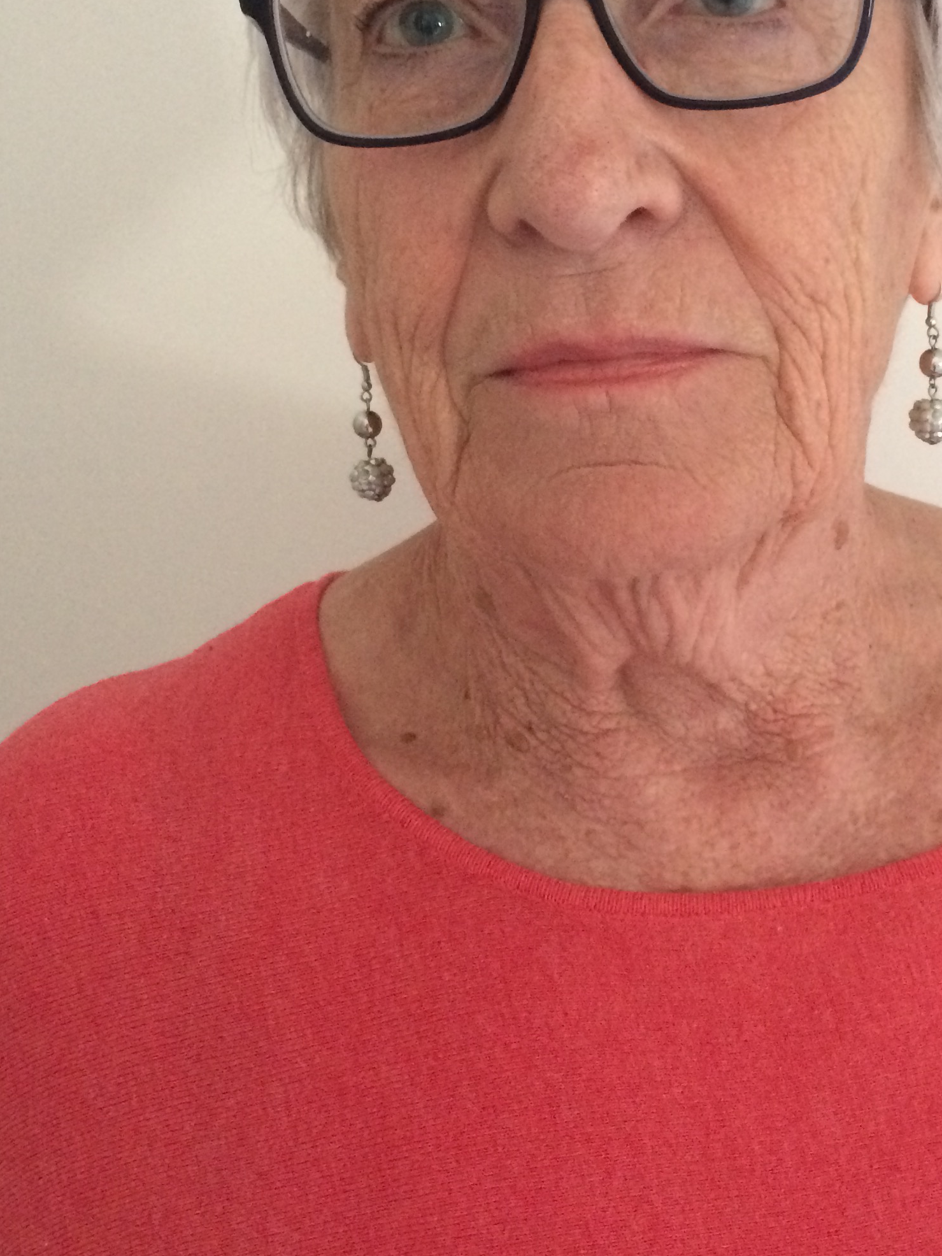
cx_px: 676
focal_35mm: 48
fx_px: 1742
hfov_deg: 29.9
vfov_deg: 39.3
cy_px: 435
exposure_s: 1/17
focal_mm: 4.15
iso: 320
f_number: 2.2
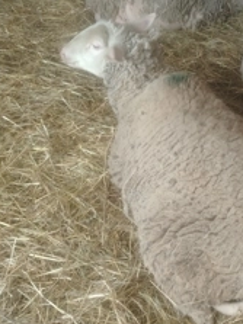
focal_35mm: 43
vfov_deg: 43.8
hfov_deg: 32.3
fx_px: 403
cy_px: 183
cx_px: 208
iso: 1234
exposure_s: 1/33.3
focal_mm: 5.25
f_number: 1.75
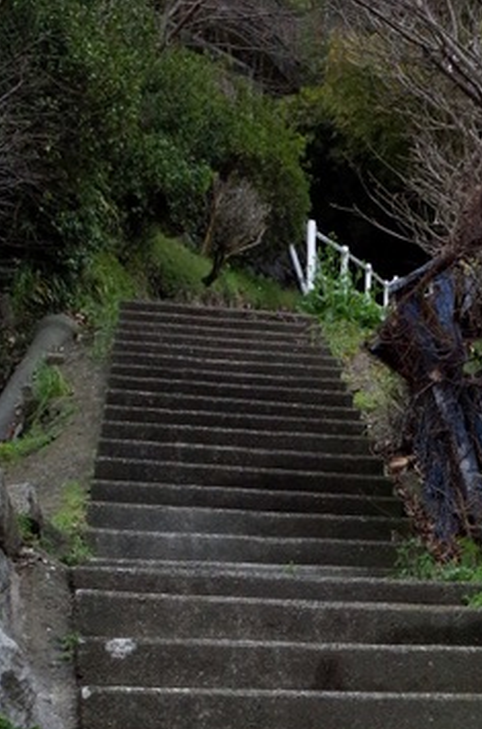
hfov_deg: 15.5
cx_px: 491
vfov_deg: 21.6
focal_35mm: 86
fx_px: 1736
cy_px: 917
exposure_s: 1/45
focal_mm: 18.3
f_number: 8
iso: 640
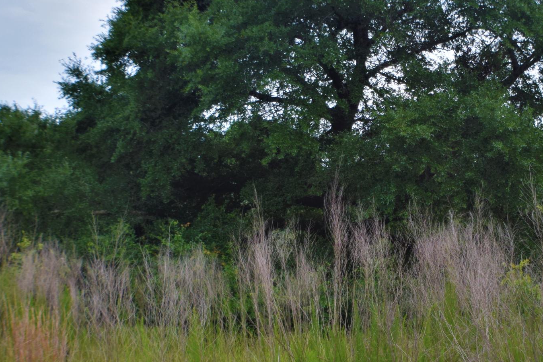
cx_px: 393
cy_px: 135
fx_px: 1508
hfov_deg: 20.3
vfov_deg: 13.7
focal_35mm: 100
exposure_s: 1/320
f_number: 4.2
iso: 100
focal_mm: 30
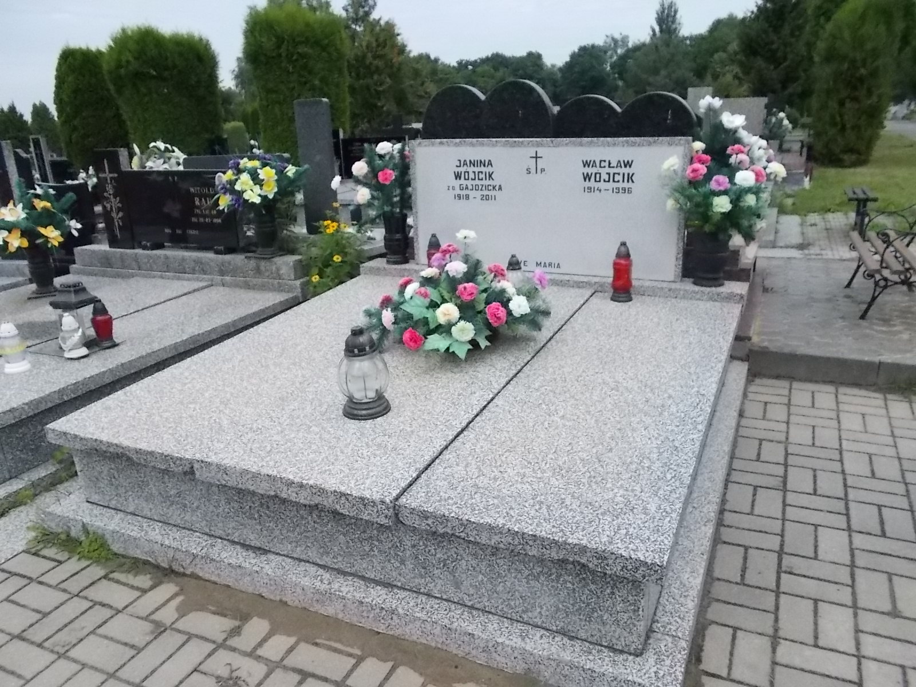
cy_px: 344
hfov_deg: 67.3
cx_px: 458
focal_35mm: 26
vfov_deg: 53.1
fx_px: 688
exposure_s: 1/640
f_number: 8
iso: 400
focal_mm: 4.6
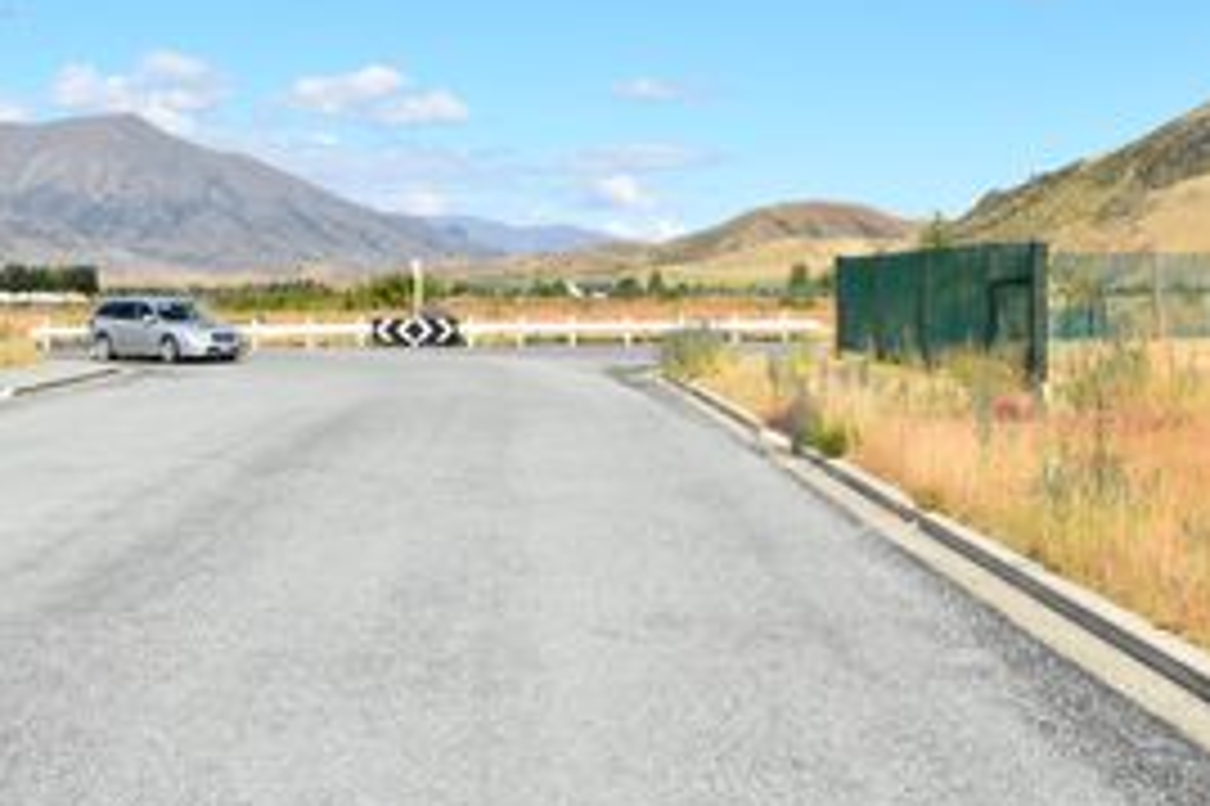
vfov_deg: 21.5
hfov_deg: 31.6
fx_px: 2116
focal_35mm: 63
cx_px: 373
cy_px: 308
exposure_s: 1/400
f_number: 10
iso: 200
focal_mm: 24
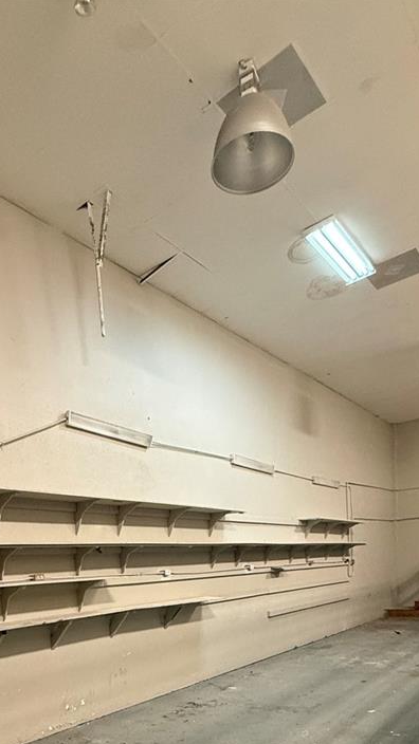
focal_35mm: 26
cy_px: 630
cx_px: 154
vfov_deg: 63.4
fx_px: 514
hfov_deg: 44.0
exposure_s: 1/60
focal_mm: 2.22
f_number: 2.2
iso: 500
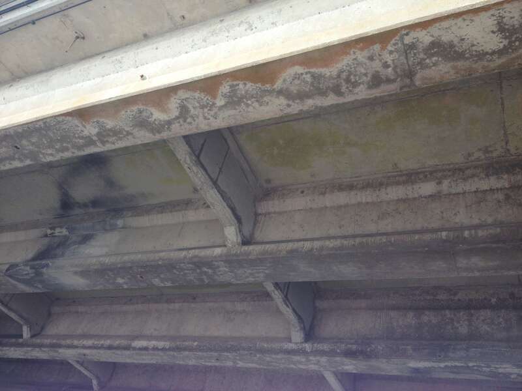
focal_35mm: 35
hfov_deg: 52.6
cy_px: 196
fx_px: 528
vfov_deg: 40.7
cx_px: 261
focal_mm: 4.28
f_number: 2.4
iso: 50
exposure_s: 1/345
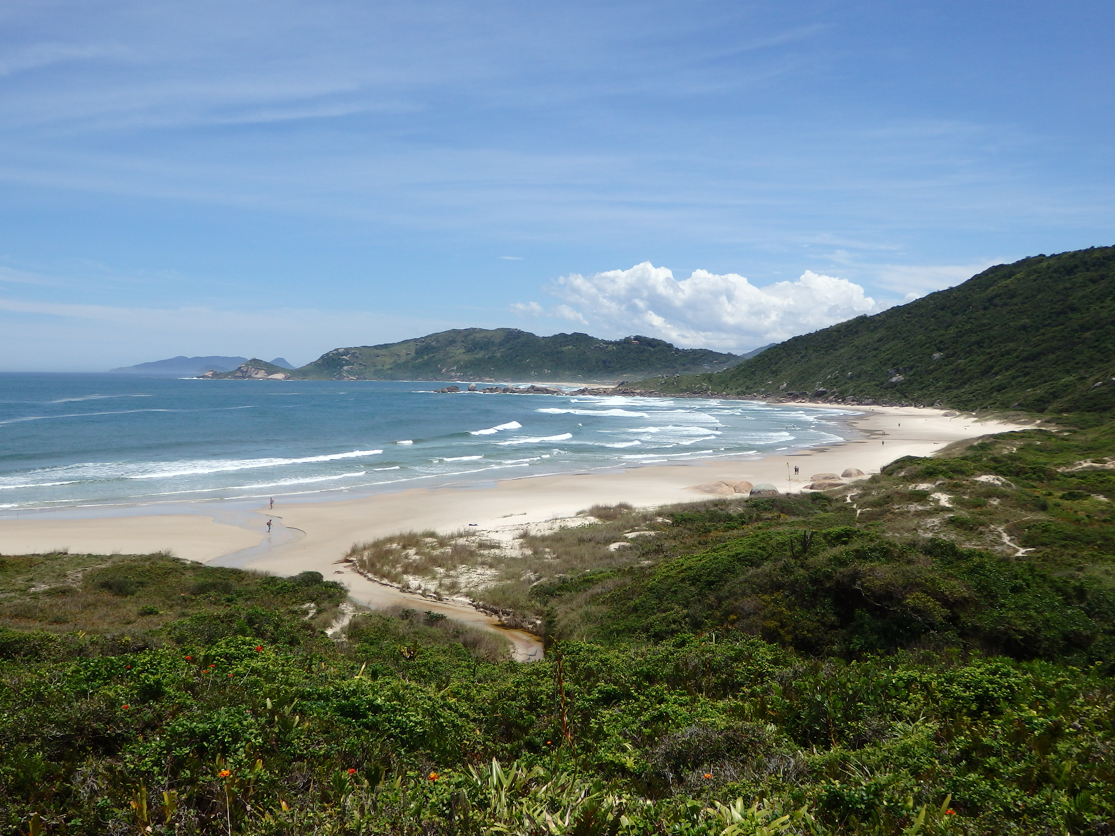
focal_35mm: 33
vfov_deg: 42.9
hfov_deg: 55.4
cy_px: 418
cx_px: 558
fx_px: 1063
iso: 125
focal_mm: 6
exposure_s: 1/250
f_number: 9.7
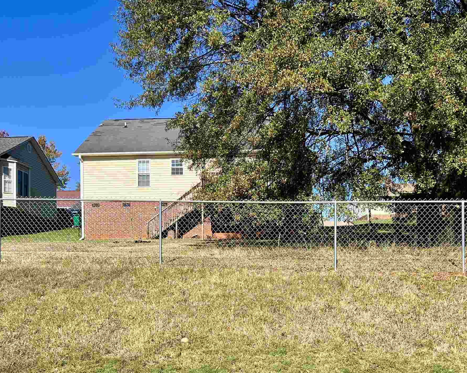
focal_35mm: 44
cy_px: 280
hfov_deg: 41.9
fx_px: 608
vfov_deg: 33.5
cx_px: 265
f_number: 1.5
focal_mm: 5.7
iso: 50
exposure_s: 1/3257
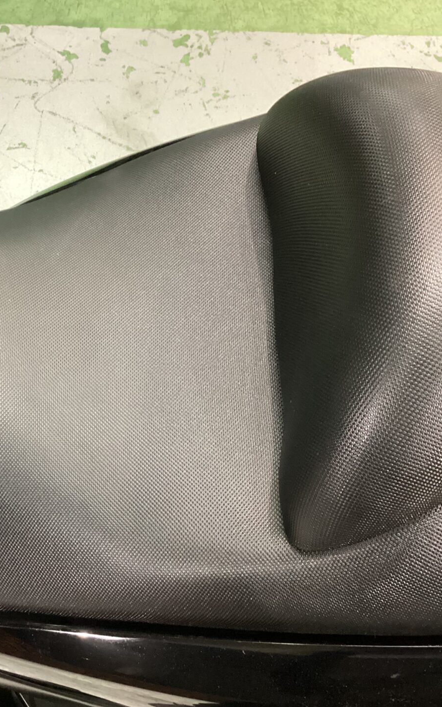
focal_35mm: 44
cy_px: 353
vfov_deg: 45.3
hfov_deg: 28.2
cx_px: 53
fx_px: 848
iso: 500
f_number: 2.4
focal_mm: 3.3
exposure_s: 1/30
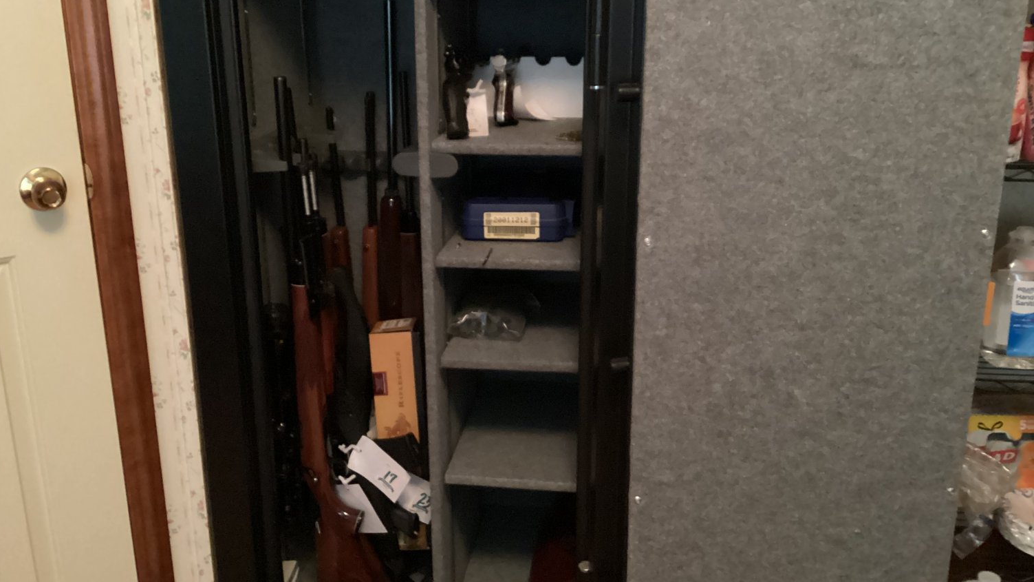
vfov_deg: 34.6
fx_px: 932
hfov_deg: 58.0
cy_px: 246
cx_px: 514
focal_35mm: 34
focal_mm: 3.3
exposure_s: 1/15
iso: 800
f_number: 2.4
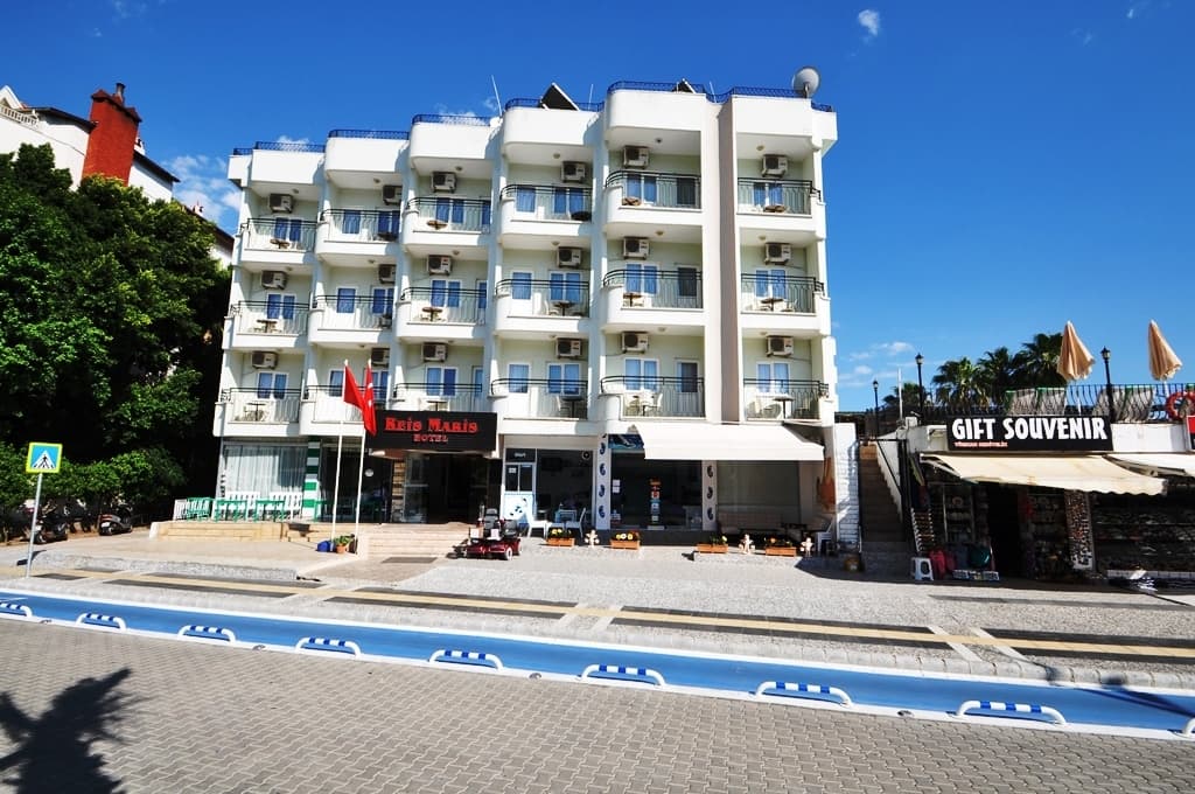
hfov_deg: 95.1
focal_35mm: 16
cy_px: 397
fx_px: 547
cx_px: 598
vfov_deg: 71.9
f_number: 10
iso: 200
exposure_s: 1/400
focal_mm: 11
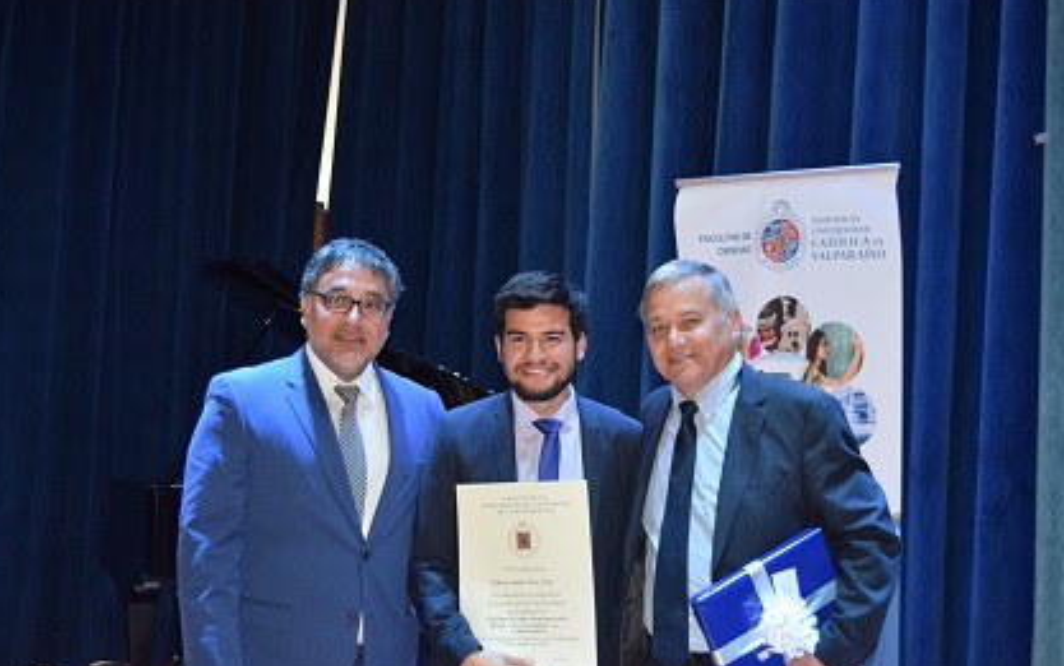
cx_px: 529
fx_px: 1582
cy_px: 346
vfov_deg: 23.8
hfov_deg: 37.2
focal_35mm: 55
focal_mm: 35
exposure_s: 1/60
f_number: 4.5
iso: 1400
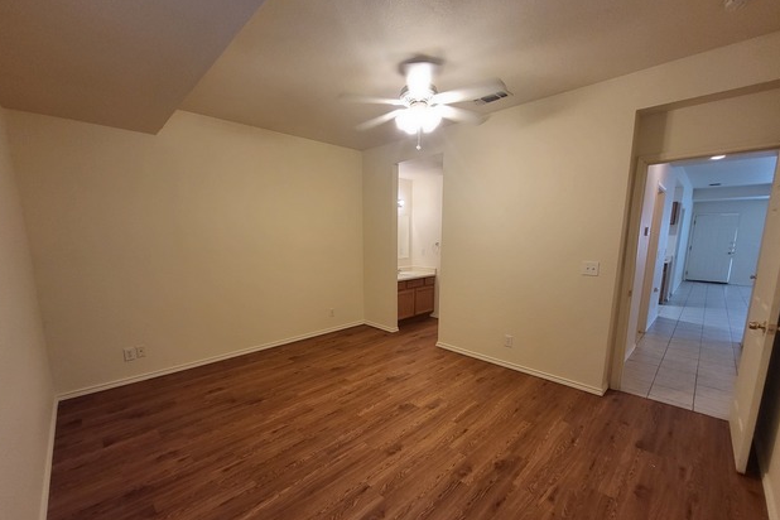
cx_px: 385
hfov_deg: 104.2
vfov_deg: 80.9
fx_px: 303
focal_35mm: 14
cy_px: 288
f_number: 2.2
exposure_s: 1/60
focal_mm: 1.74
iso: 250
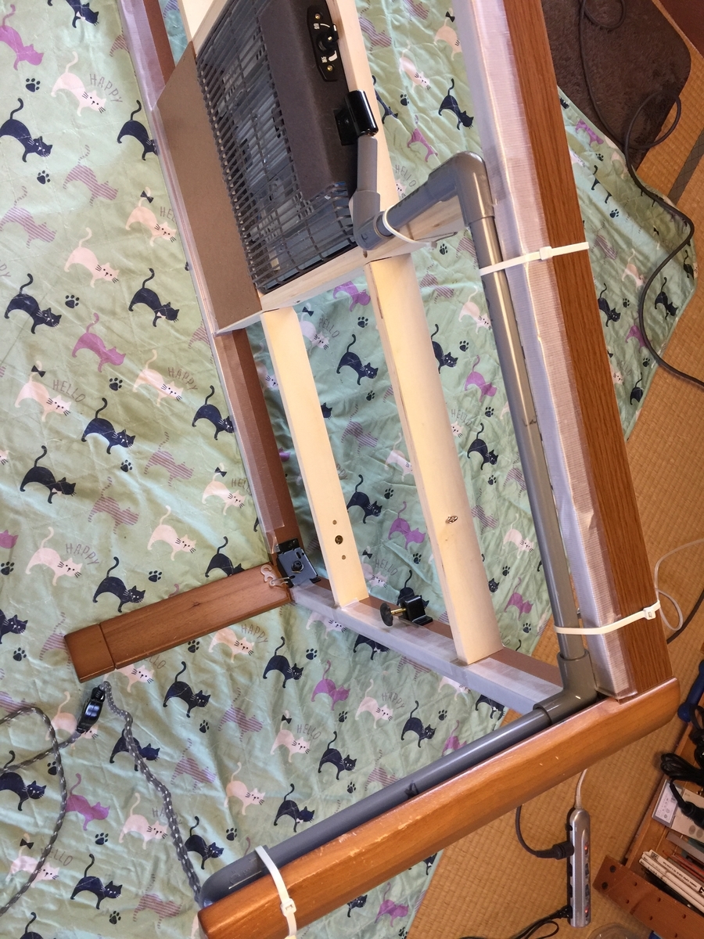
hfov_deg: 48.2
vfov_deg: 61.7
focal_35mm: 29
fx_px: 786
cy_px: 470
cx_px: 352
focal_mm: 4.15
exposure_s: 1/15
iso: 50
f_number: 2.2
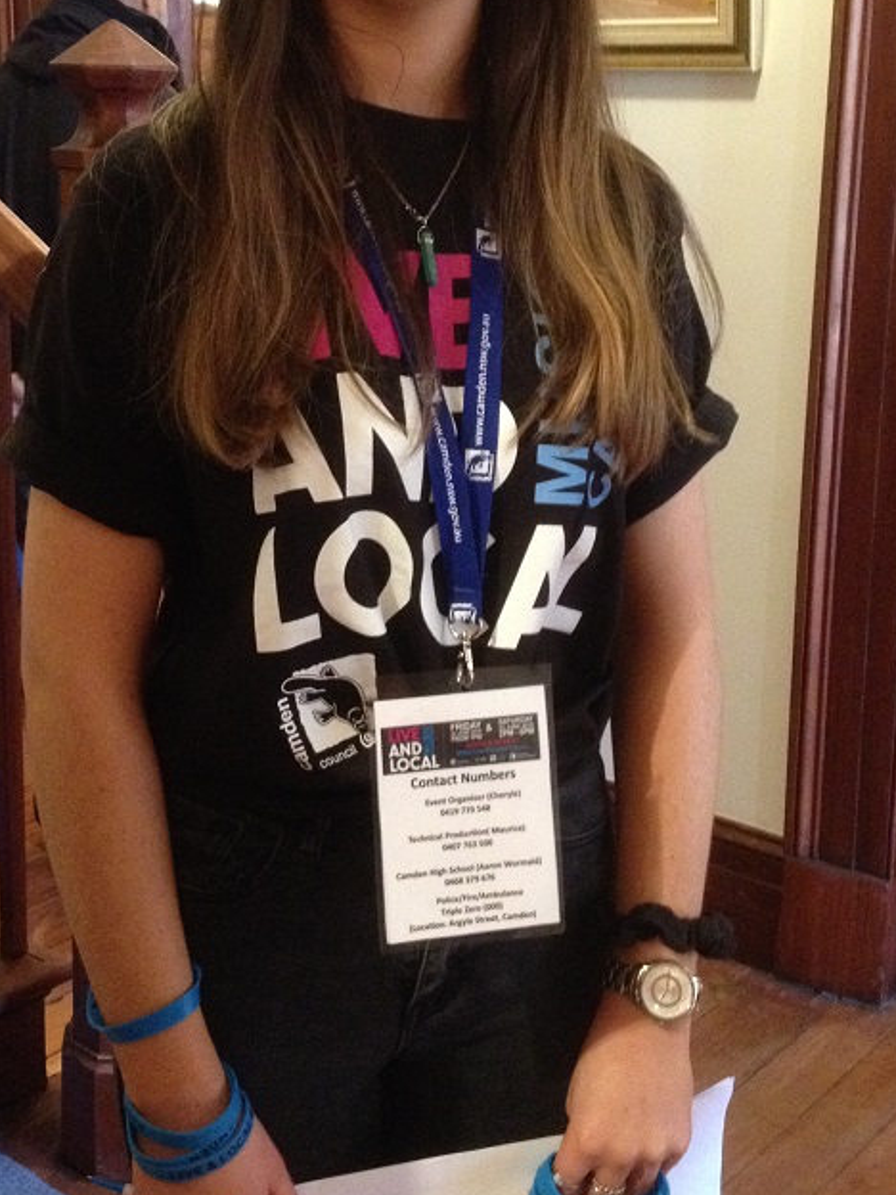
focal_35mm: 55
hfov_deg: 26.5
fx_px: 1898
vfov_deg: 34.8
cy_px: 452
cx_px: 367
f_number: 2.4
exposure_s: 1/15
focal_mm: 4.28
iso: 500
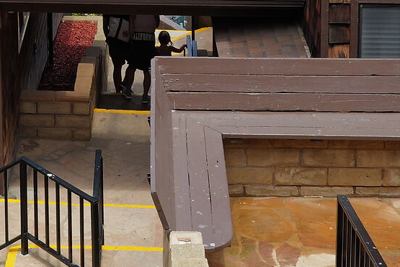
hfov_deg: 16.7
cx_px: 36
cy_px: -255
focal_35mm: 121
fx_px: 1344
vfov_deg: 10.5
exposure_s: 1/125
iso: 160
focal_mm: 28
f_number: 11
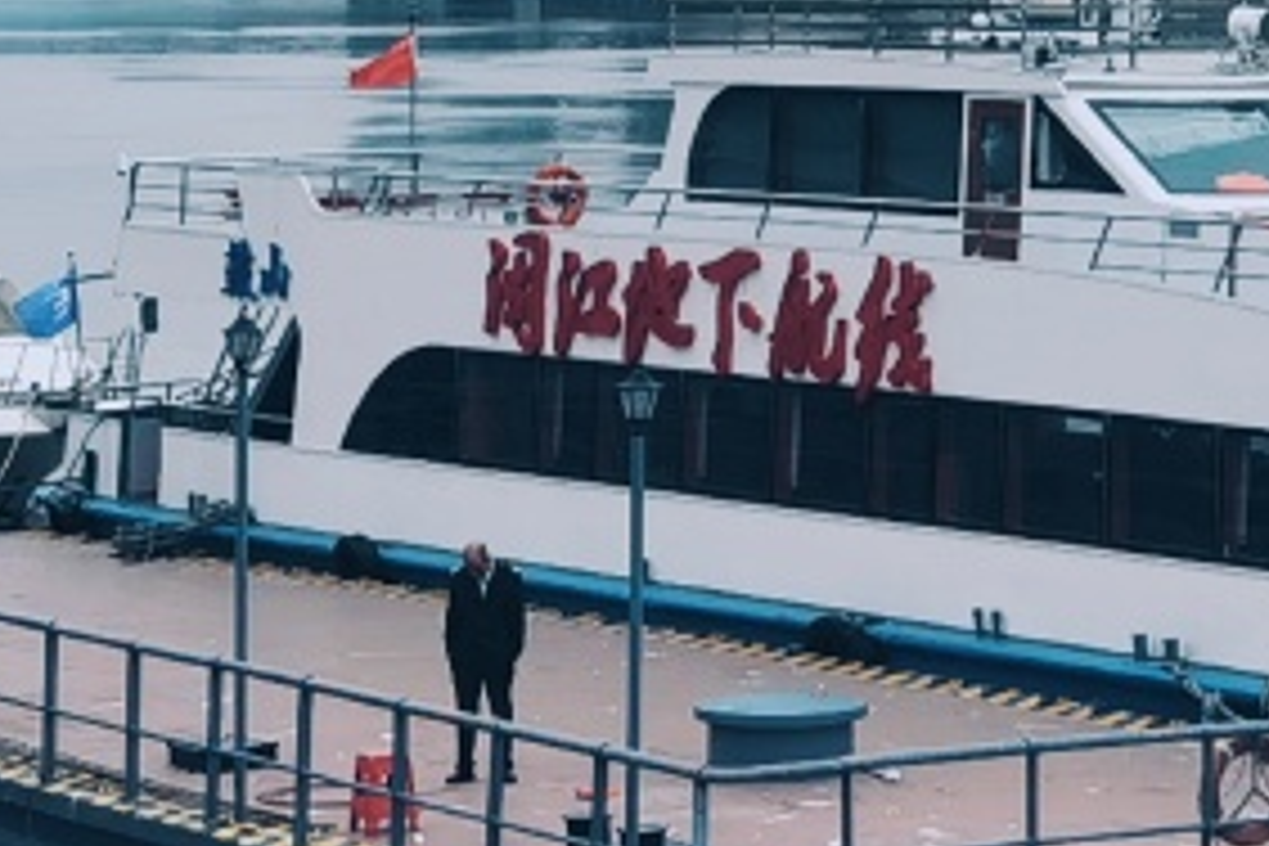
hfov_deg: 11.5
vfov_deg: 7.7
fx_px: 6239
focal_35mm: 177
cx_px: 1260
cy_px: -104
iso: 50
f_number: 1.9
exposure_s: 1/1667
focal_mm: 6.71
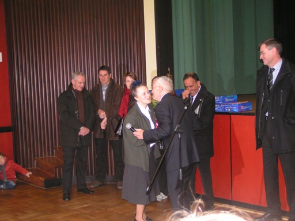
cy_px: 110
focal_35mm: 52
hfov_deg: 36.8
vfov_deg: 28.0
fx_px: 443
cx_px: 148
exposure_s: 1/60
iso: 200
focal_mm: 8
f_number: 3.2
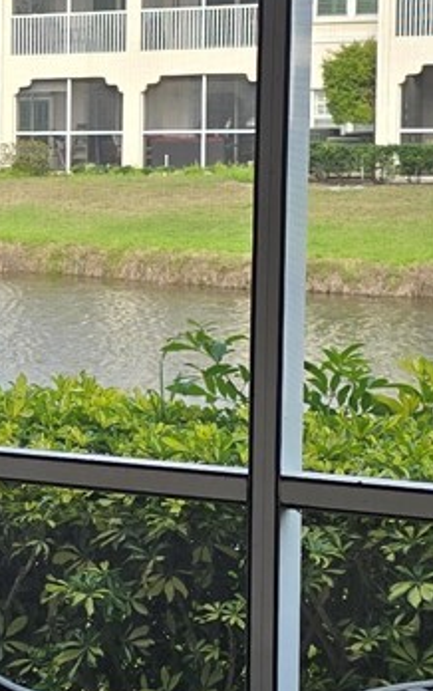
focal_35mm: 112
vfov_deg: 18.6
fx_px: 2111
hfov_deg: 10.9
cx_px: -367
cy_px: 306
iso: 12
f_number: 1.7
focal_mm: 6.3
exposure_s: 1/273
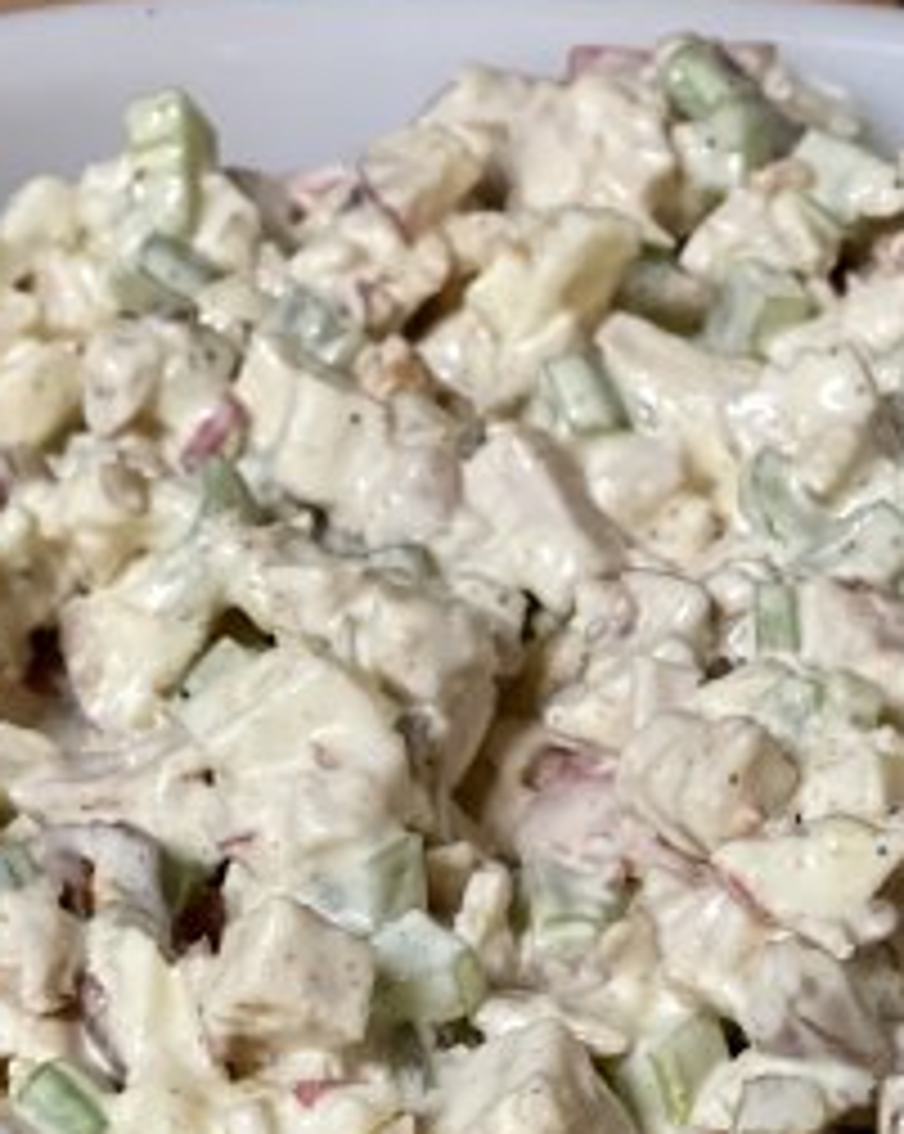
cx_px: 661
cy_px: 1107
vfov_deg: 12.8
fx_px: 4992
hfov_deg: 10.3
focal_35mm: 149
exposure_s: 1/40
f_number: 2.2
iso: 320
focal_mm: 7.5
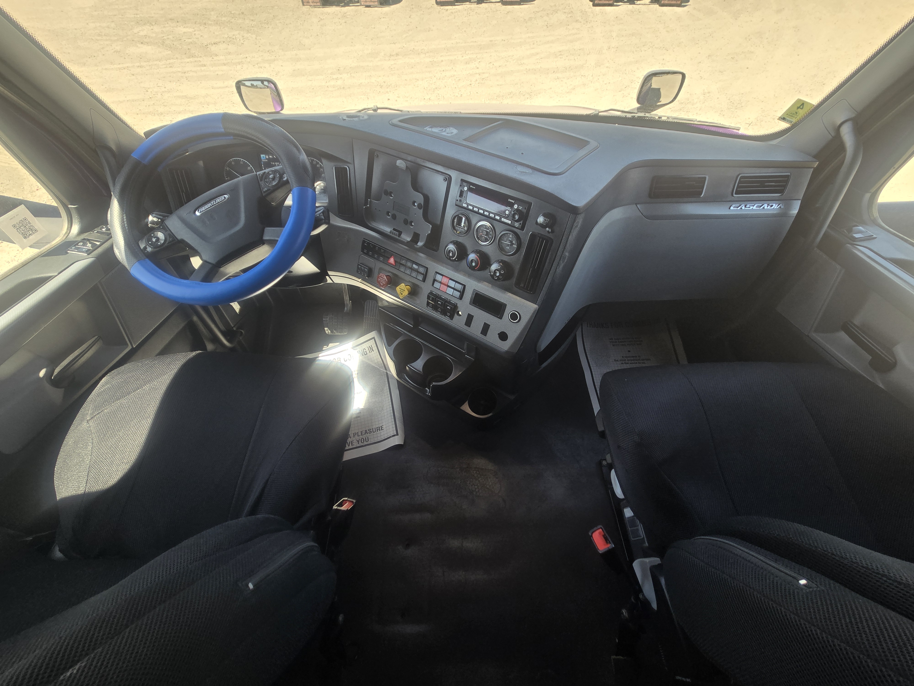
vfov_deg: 89.9
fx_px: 343
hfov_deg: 106.2
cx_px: 457
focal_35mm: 13
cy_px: 343
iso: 50
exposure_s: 1/153
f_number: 2.2
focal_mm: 2.2
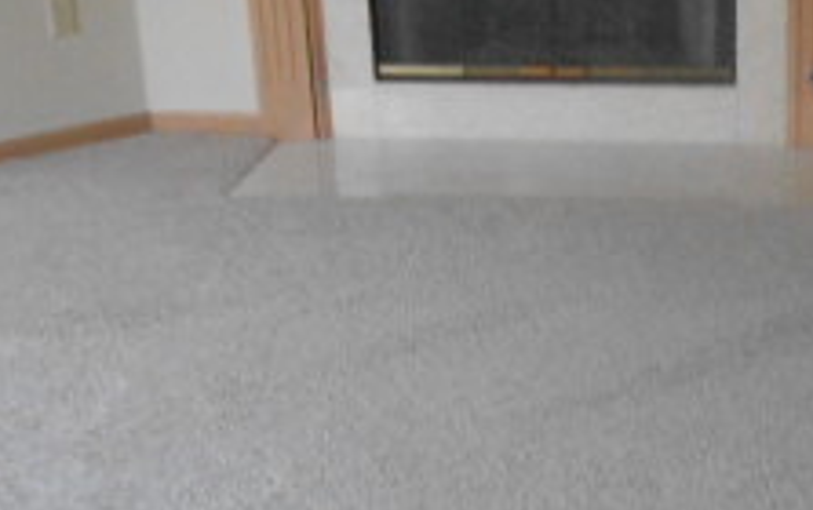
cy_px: 284
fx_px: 1753
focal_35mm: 79
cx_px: 569
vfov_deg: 16.6
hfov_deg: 25.9
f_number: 3.2
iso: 400
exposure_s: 1/80
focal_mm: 4.6
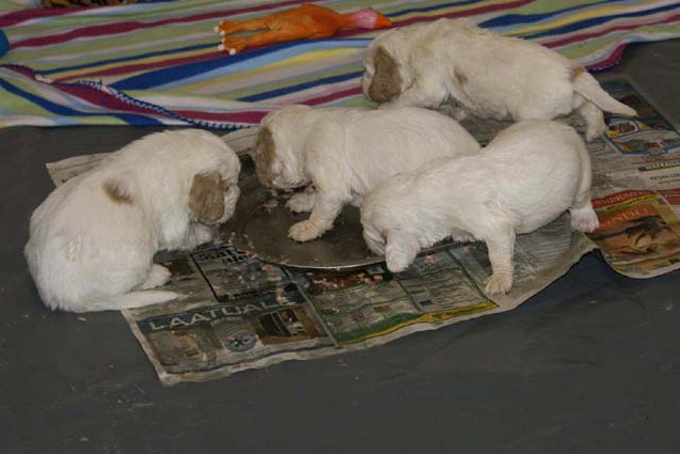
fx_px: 2135
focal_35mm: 113
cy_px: 171
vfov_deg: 12.1
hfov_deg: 18.1
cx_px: 409
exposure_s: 1/100
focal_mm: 60
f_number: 5.6
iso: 400
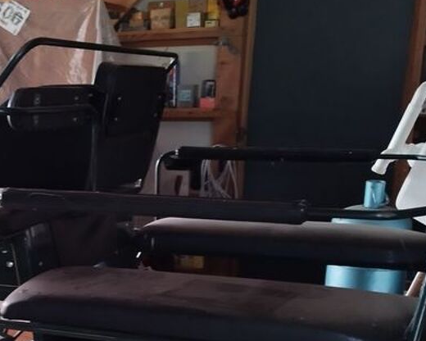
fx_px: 756
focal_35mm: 60
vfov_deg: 24.6
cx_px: 55
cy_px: 312
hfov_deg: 30.3
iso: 560
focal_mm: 5.89
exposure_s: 1/20
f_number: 1.89
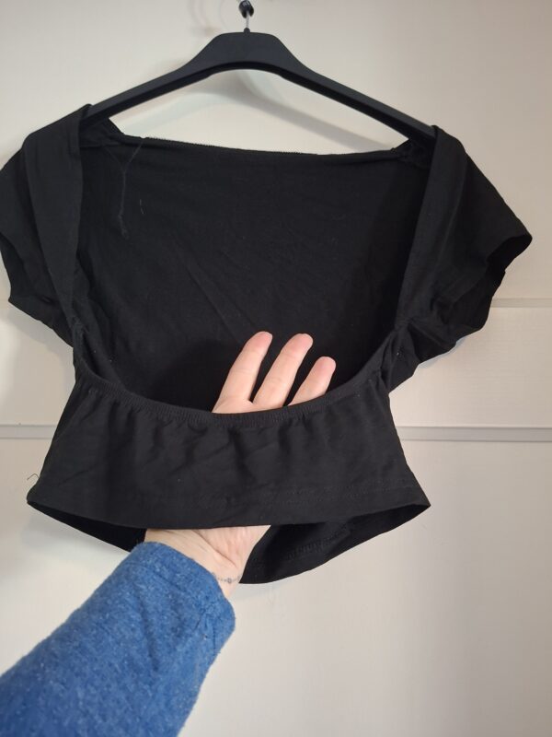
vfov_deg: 73.9
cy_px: 368
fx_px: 489
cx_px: 276
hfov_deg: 58.9
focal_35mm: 23
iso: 400
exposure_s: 1/24
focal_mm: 5.54
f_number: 1.8
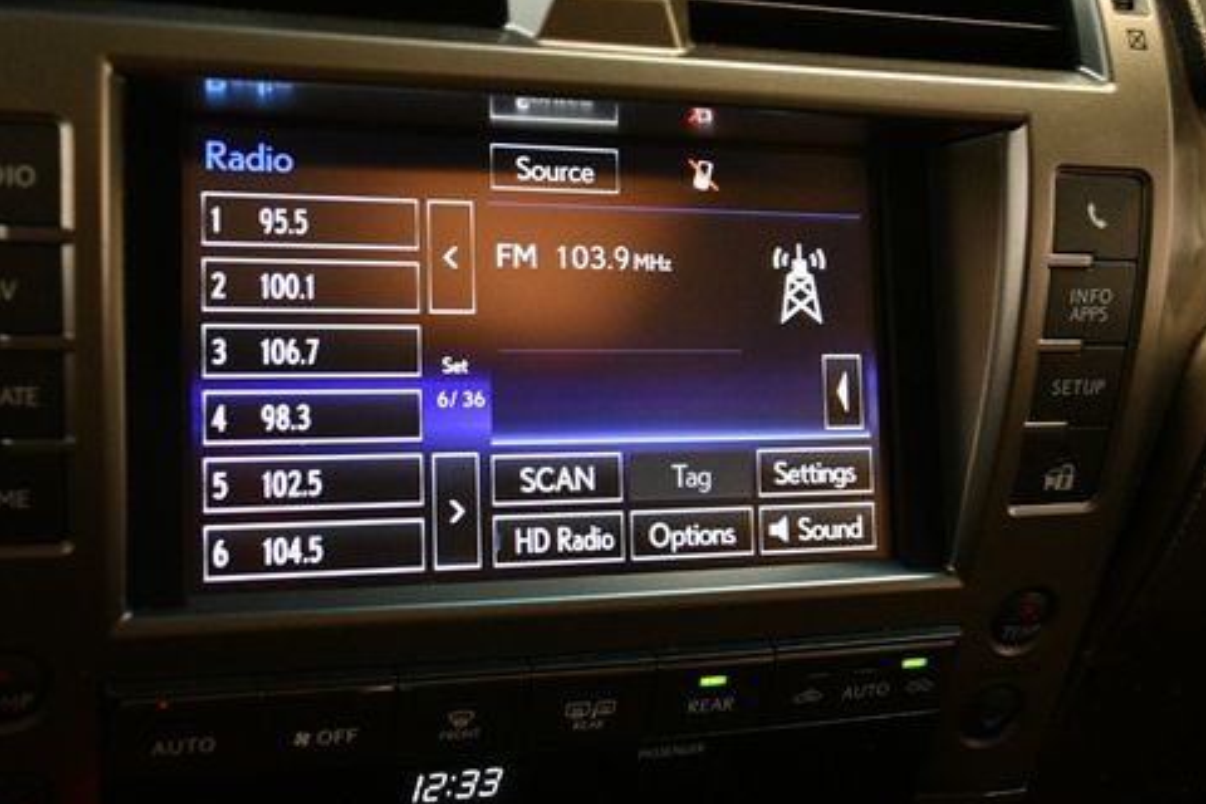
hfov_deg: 48.3
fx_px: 1340
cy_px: 362
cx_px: 518
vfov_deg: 33.4
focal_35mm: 40
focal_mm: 20
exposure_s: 1/125
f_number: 3.8
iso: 2800
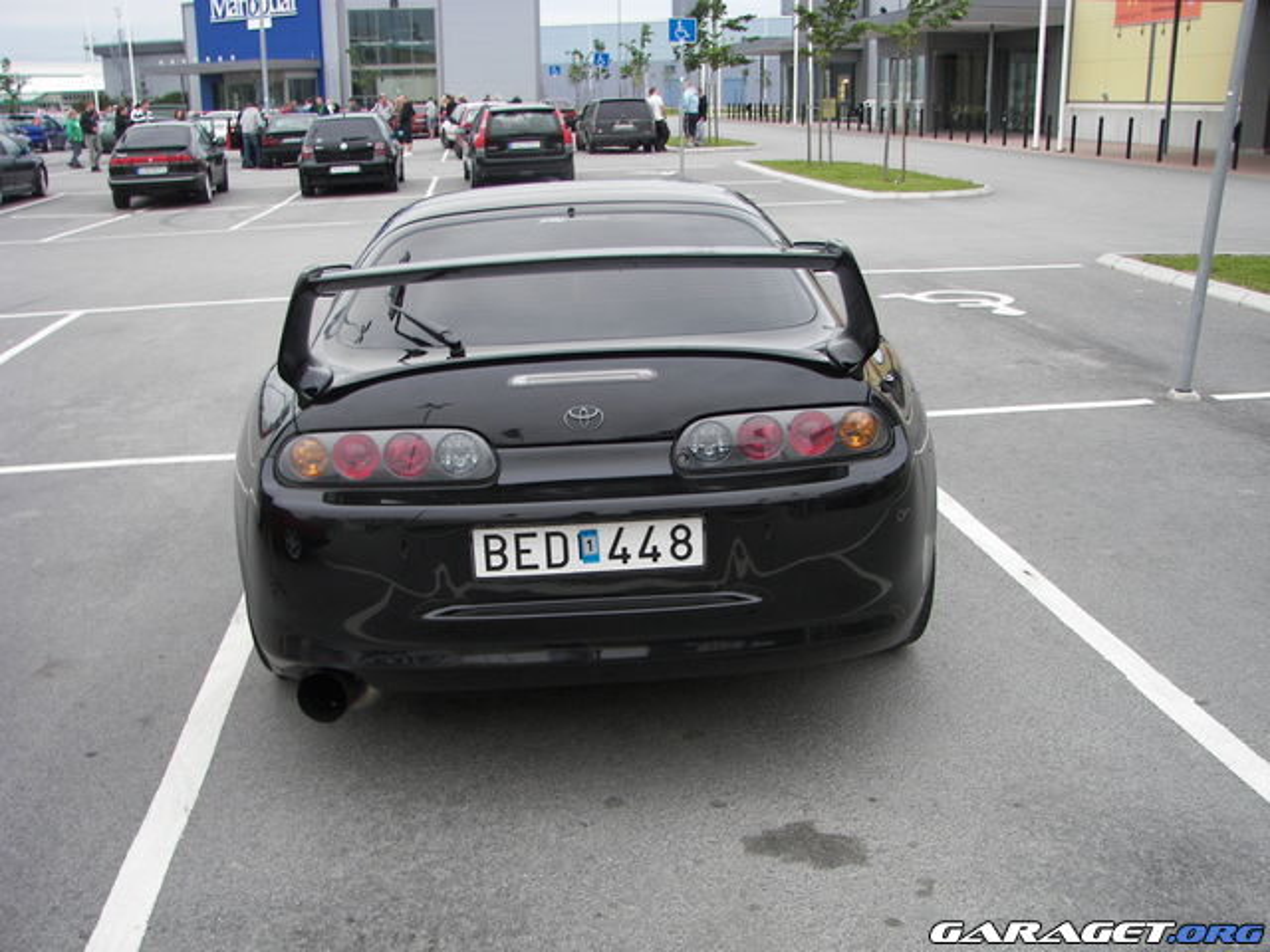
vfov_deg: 39.7
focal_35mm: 36
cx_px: 635
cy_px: 476
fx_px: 1321
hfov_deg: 51.4
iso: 64
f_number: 2.8
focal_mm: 6
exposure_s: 1/50
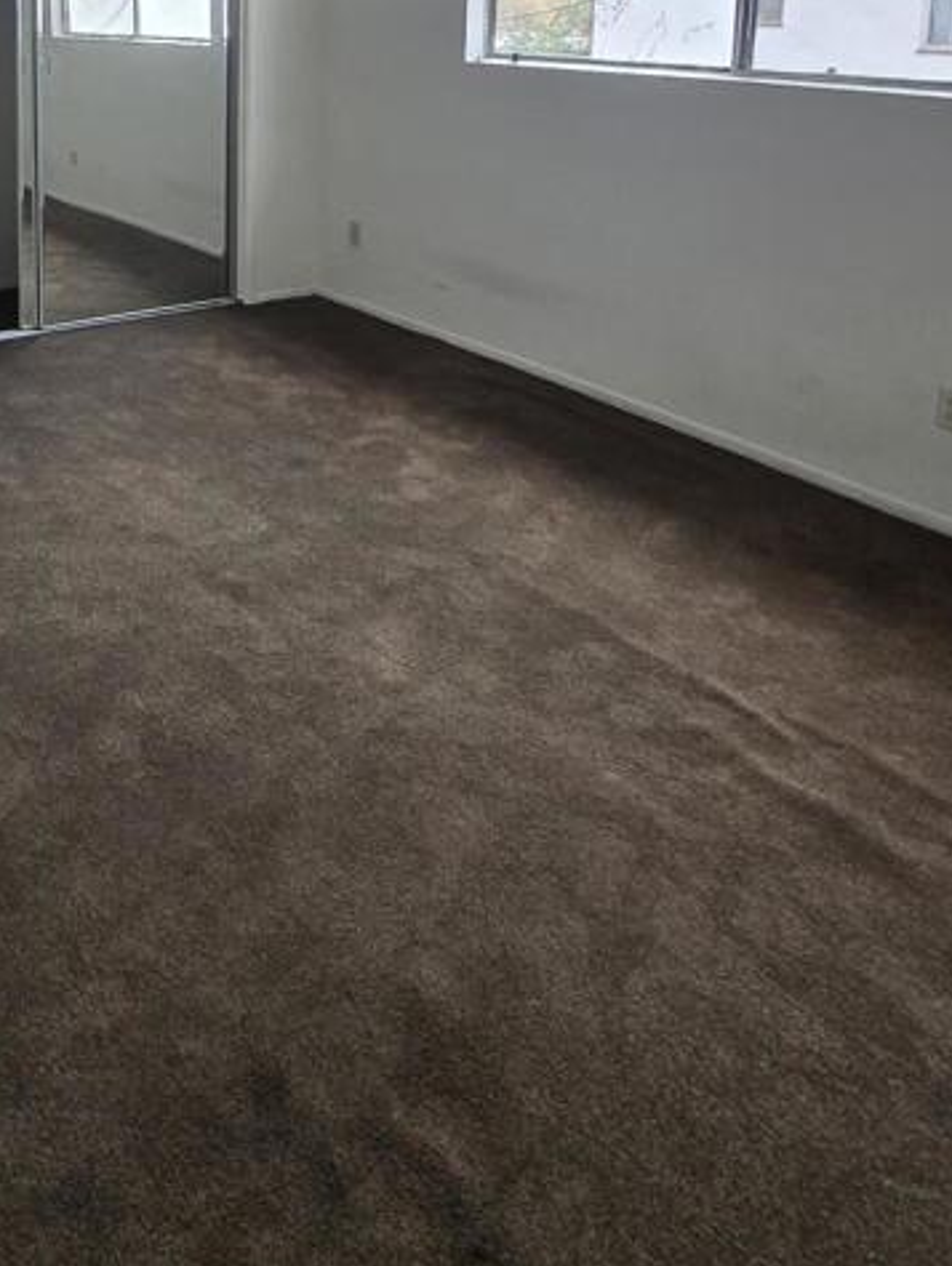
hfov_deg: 46.6
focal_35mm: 28
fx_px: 1025
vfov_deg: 56.7
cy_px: 181
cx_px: 163
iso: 50
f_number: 2.2
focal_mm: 1.7
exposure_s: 1/100
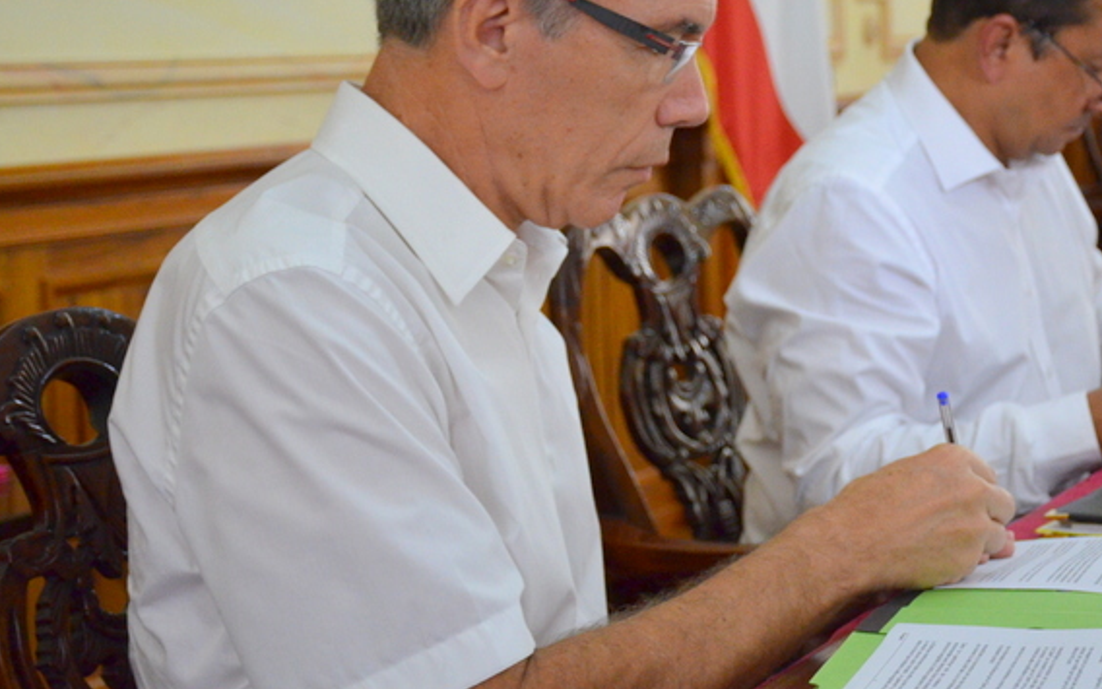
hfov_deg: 23.9
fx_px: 2583
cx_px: 755
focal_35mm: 86
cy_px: 256
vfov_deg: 15.2
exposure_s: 1/100
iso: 2500
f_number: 5
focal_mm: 40
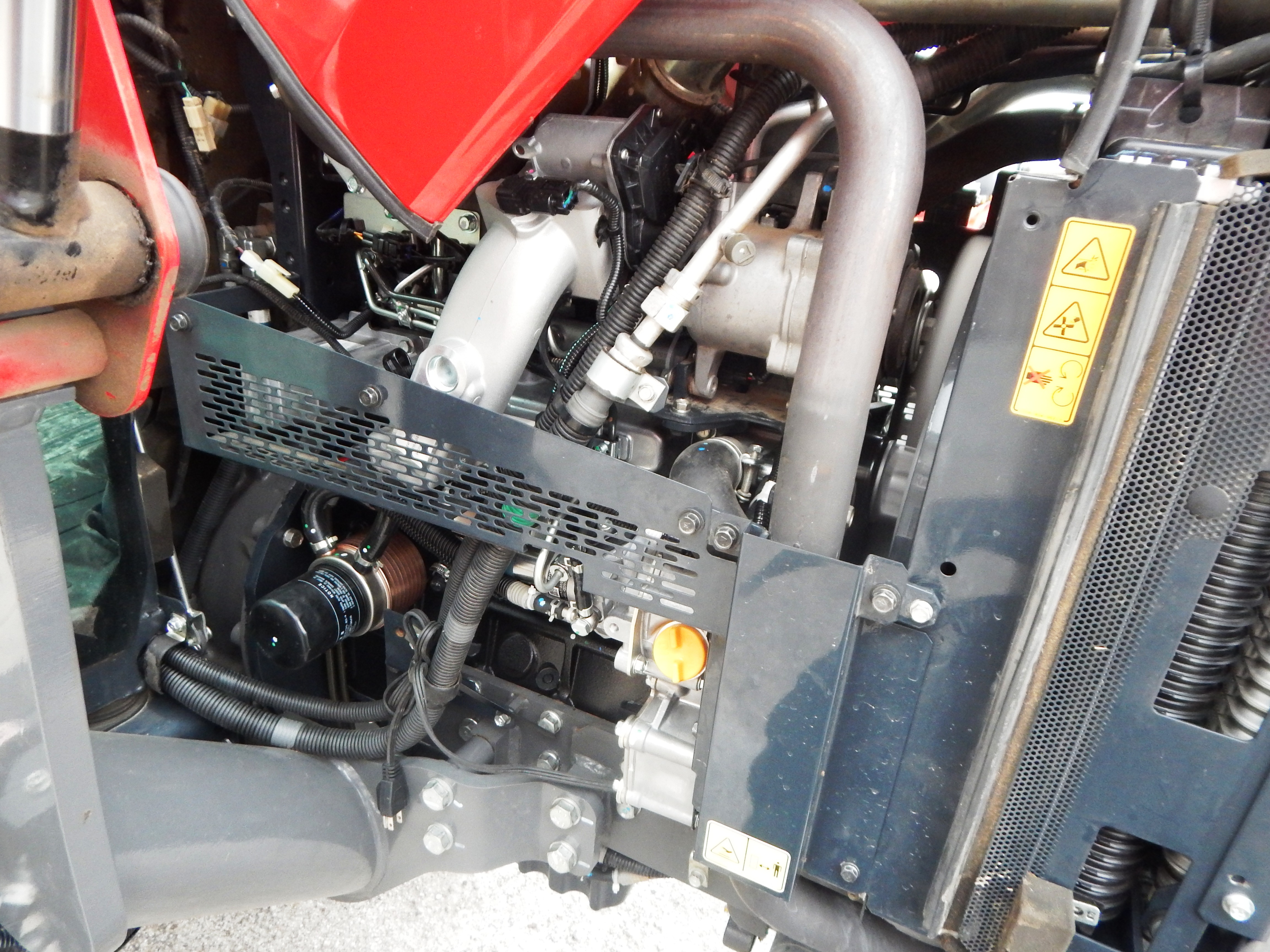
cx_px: 635
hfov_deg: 76.4
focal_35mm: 22
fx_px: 807
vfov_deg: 61.1
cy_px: 476
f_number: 3
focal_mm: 4
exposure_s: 1/25
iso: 400
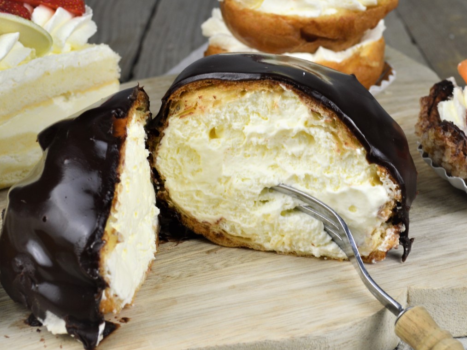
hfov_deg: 41.2
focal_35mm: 46
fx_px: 621
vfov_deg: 31.5
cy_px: 176
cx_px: 244
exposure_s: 1/20
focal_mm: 28
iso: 100
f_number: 8
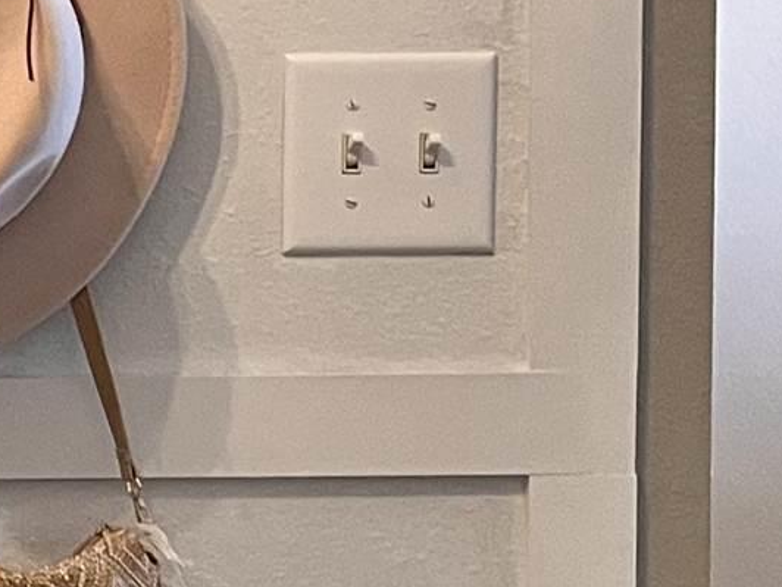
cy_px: 306
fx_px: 3389
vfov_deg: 9.9
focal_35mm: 150
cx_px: -1032
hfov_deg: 11.2
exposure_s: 1/60
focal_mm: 5.7
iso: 320
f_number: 1.5
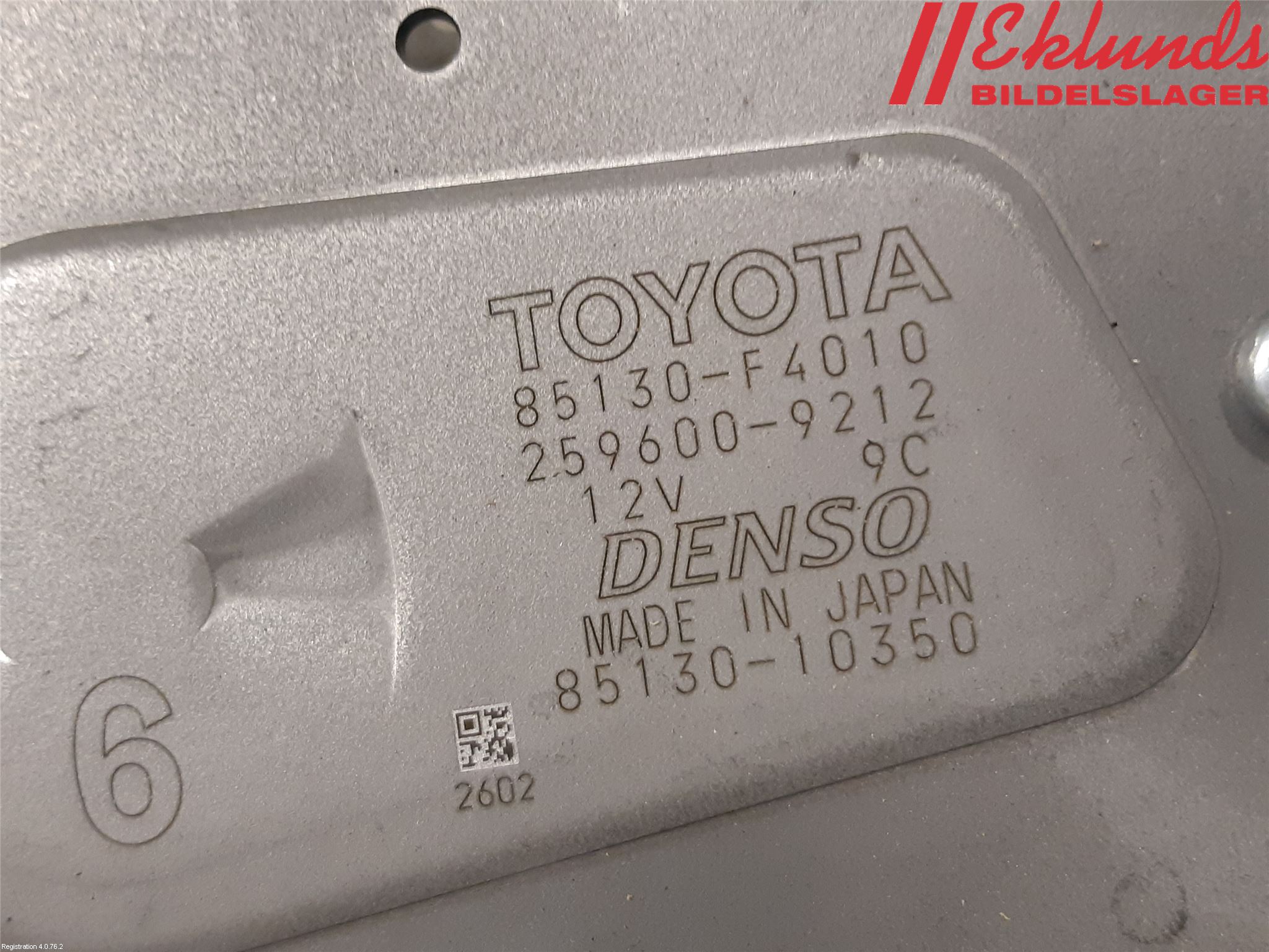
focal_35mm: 26
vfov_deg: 53.1
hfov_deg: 67.3
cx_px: 634
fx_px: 953
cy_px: 476
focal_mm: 3.93
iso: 200
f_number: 1.7
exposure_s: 1/50
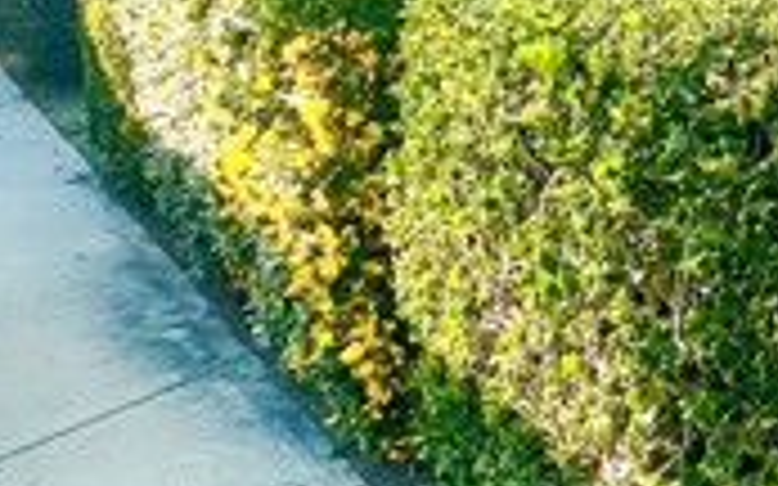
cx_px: 1025
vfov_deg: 21.7
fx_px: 1166
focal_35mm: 55
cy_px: -112
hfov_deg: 29.4
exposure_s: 1/1159
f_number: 2.2
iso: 50
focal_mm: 2.22
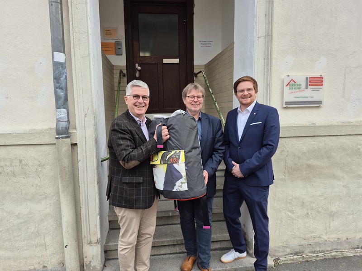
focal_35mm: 23
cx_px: 181
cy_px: 136
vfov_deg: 58.9
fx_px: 241
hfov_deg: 73.9
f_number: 1.8
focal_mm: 5.4
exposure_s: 1/180
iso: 40
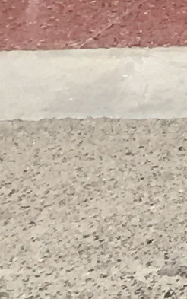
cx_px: 1140
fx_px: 2566
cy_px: -593
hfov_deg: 3.6
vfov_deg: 6.2
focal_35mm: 315
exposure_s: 1/2653
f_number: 2.2
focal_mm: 4.15
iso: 25
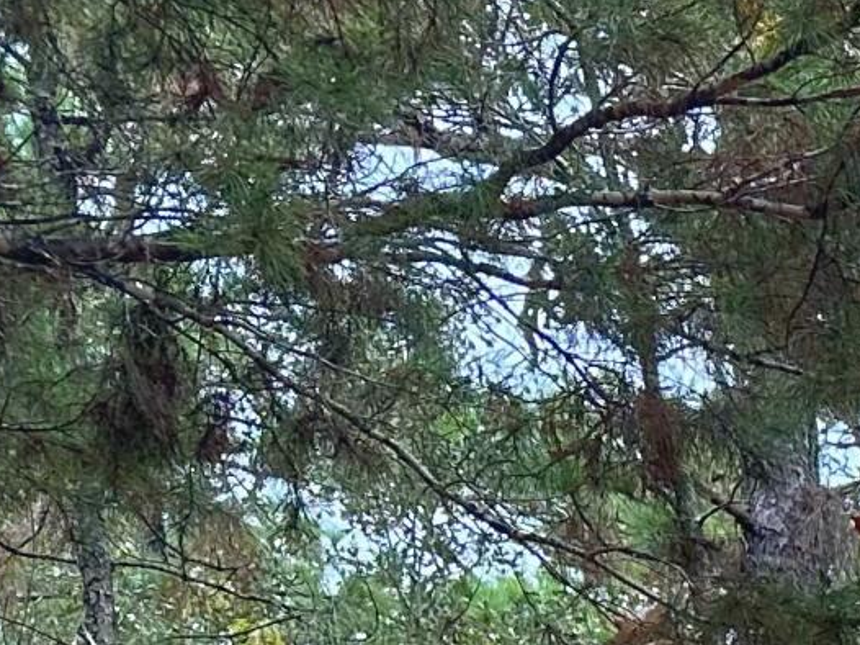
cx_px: 2248
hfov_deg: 11.3
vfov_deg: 9.2
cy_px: 1757
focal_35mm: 137
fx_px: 3402
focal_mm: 6.86
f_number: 1.78
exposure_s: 1/216
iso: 64
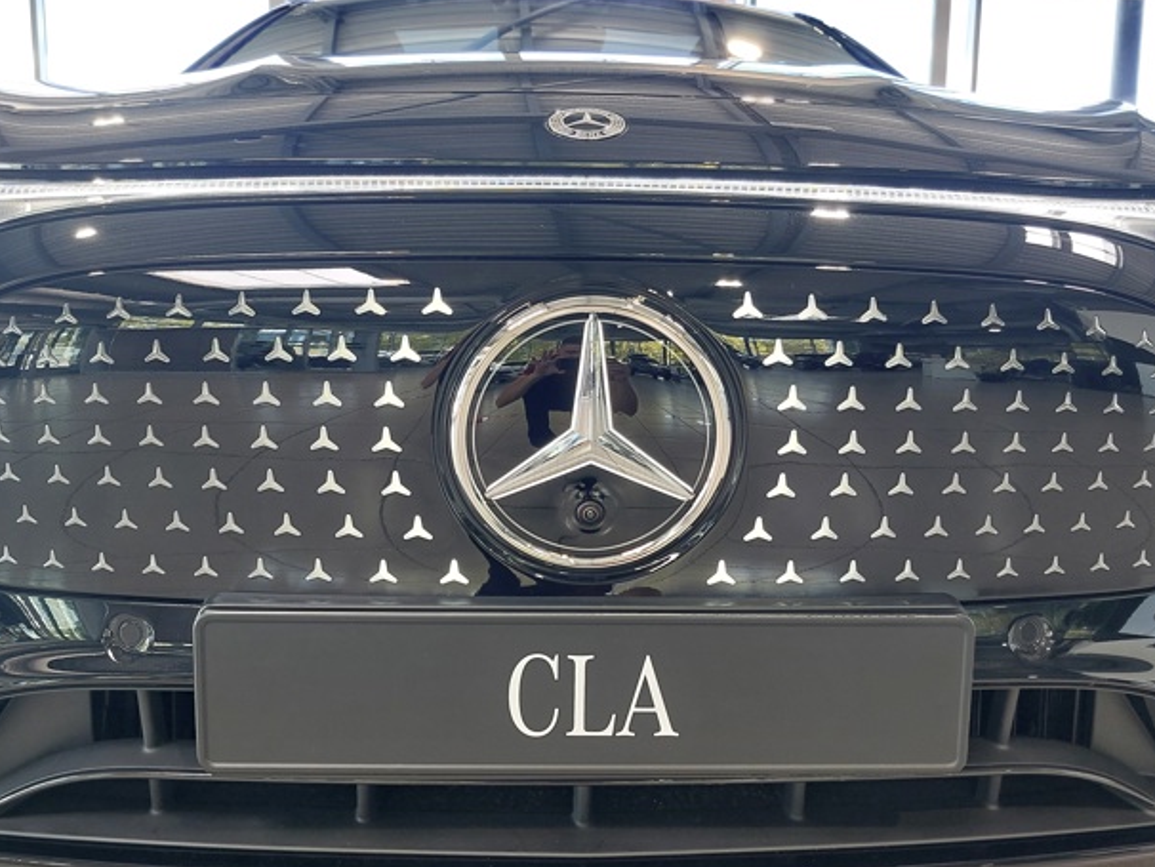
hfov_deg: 55.3
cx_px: 574
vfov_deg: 42.9
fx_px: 1102
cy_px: 469
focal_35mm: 33
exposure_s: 1/50
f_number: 1.8
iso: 80
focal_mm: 5.23
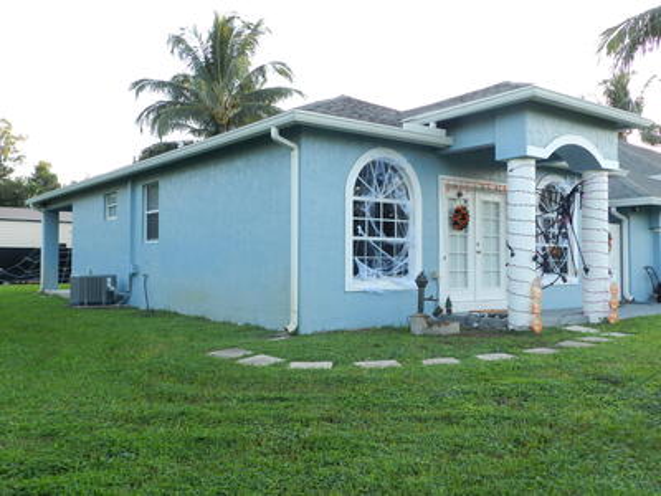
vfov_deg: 44.2
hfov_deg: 56.8
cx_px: 330
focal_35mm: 32
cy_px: 248
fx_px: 611
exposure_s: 1/40
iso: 160
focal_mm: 5.6
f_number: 3.7
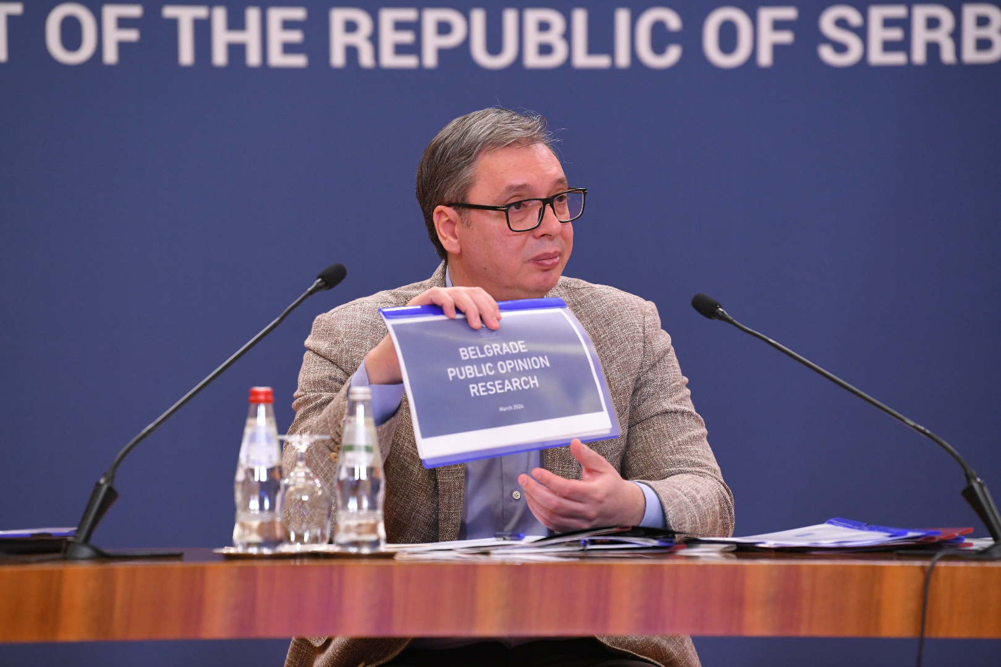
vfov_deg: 6.9
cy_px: 334
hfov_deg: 10.3
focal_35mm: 200
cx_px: 500
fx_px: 5561
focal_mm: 200
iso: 3200
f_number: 4
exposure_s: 1/320
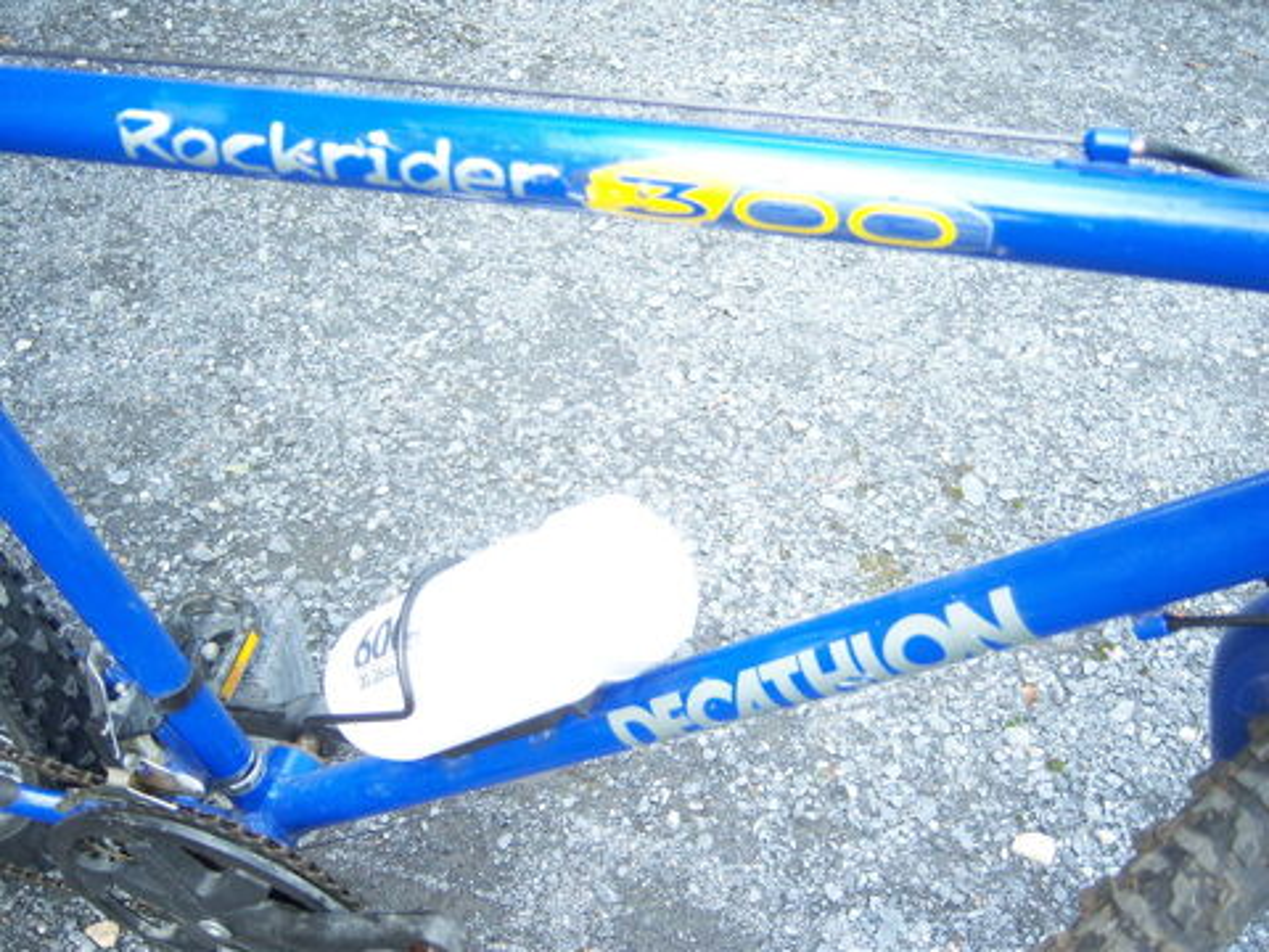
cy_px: 476
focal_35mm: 36
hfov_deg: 51.4
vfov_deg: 39.7
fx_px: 1320
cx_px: 634
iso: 80
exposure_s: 1/100
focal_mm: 7.5
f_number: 2.8
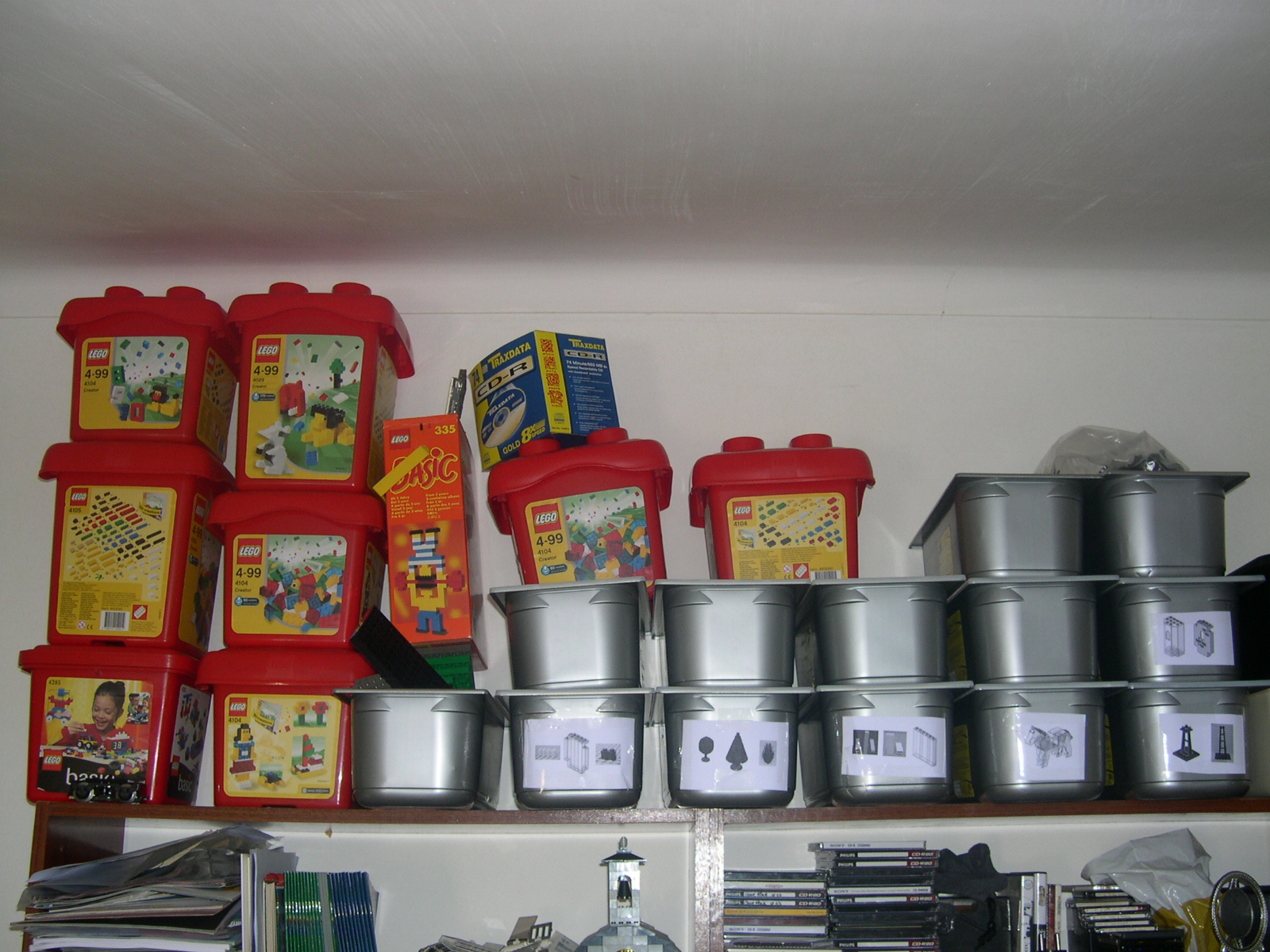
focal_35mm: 38
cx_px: 635
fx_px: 1394
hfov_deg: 49.0
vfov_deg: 37.7
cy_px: 476
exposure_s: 1/60
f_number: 2.8
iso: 100
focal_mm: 8
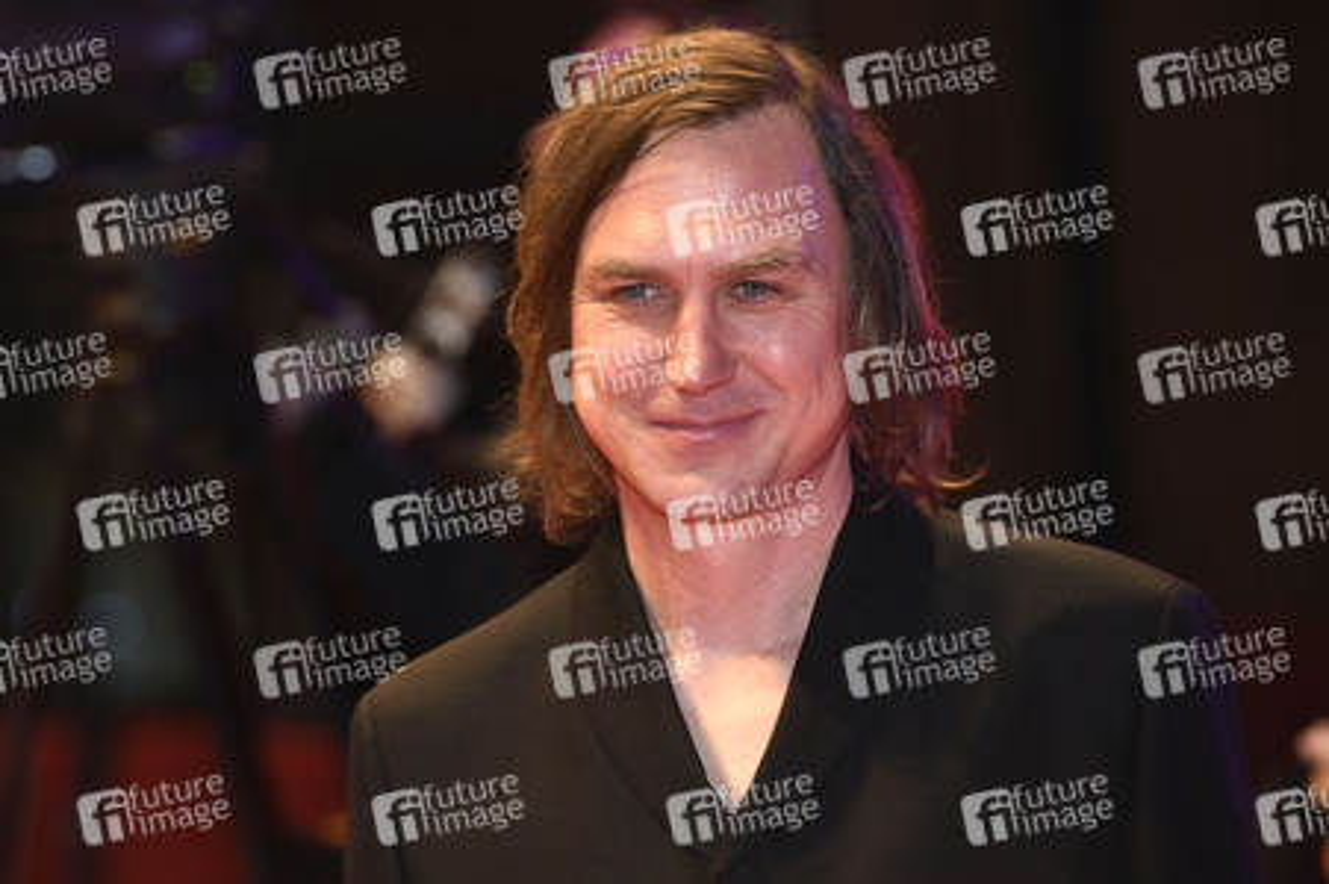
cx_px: 664
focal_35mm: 200
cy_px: 442
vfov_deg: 6.9
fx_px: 7378
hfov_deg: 10.3
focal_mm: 200
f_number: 5
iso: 800
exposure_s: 1/125
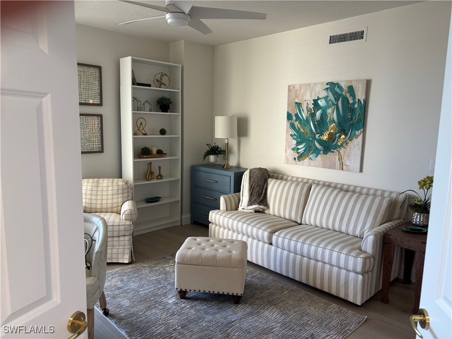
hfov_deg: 67.3
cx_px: 226
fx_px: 339
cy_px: 170
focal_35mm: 26
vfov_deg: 53.1
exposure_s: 1/60
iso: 64
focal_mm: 5.96
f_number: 1.6
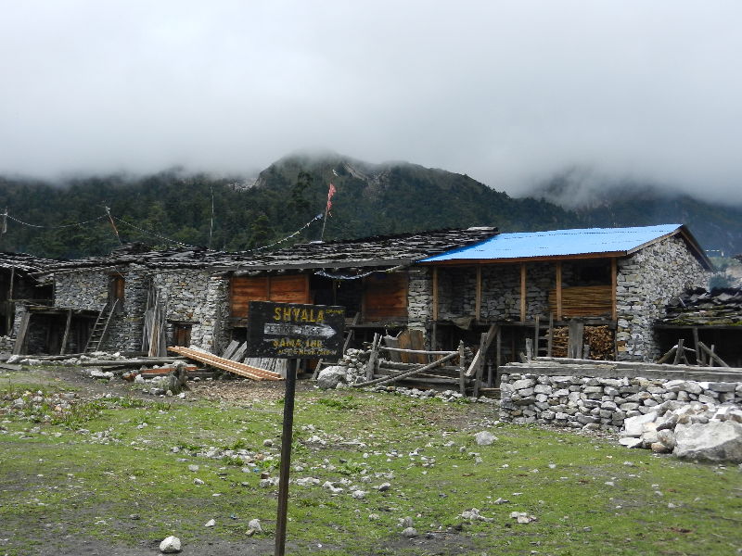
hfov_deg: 49.0
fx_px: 815
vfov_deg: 37.7
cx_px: 371
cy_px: 278
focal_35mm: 38
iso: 160
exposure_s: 1/800
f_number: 4
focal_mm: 6.9
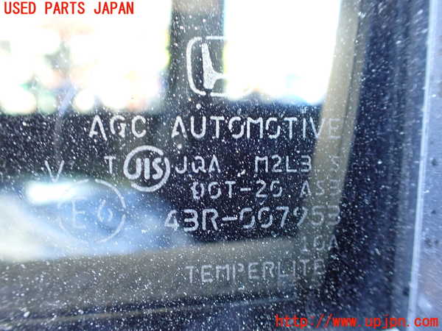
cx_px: 221
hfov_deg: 60.0
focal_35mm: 30
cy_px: 166
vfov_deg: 46.8
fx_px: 383
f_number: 2.3
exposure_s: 1/50
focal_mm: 5.4
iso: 800
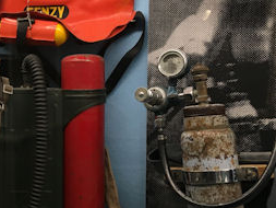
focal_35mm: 70
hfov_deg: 25.3
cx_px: -45
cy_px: 102
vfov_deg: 21.0
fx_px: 558
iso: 50
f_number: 2.2
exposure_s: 1/30
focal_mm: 4.15
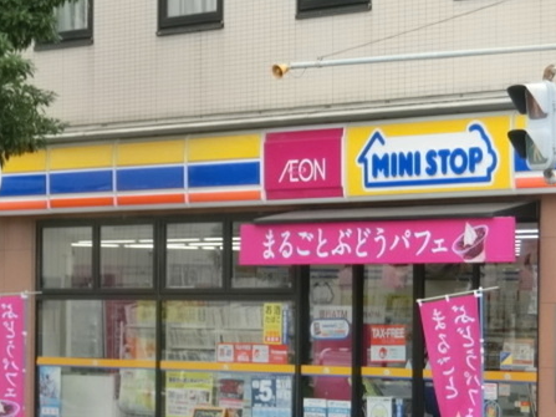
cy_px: 278
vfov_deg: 8.4
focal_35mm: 176
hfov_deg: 11.2
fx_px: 2826
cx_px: 214
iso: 80
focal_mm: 21.79
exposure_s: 1/125
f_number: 5.5
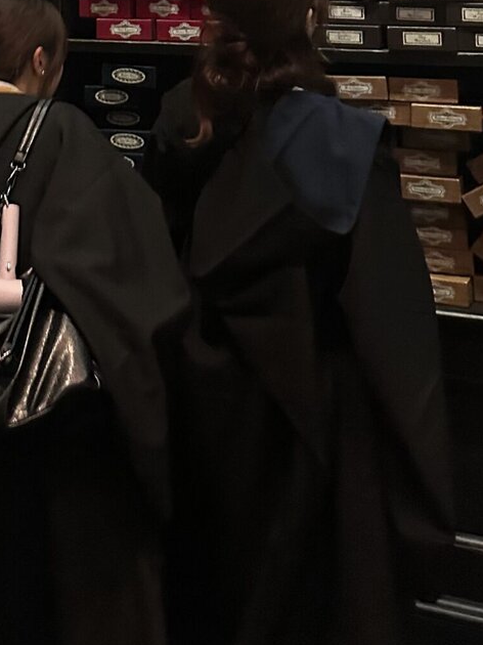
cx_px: 3
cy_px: -163
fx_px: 1136
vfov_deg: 27.3
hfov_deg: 23.1
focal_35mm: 61
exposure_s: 1/33
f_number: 1.78
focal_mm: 6.86
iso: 1000
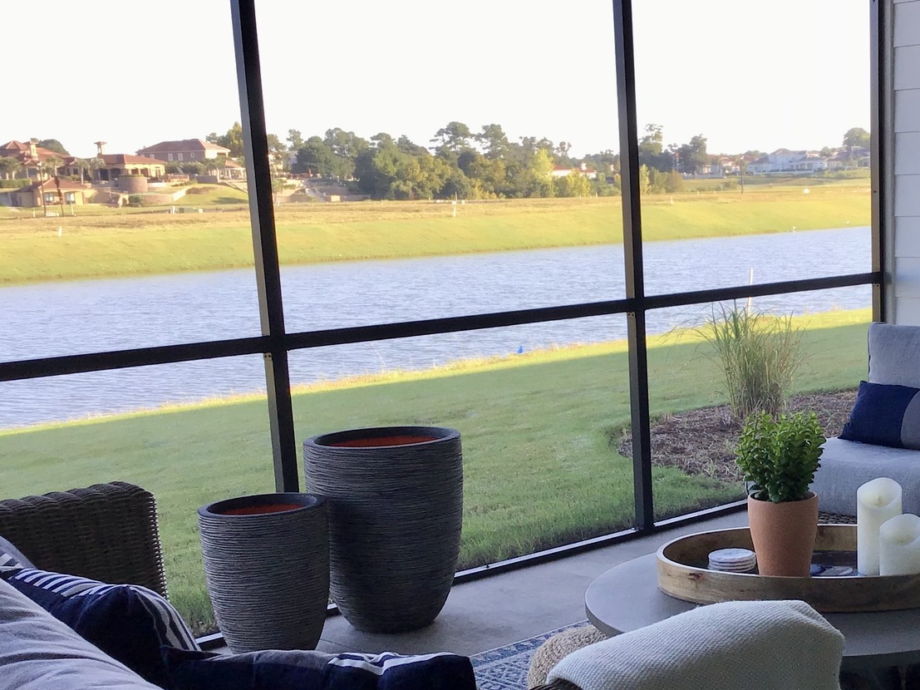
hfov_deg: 33.3
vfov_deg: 26.0
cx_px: 740
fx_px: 1488
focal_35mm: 56
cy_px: 454
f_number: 2.4
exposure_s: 1/128
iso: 25
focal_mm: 3.3
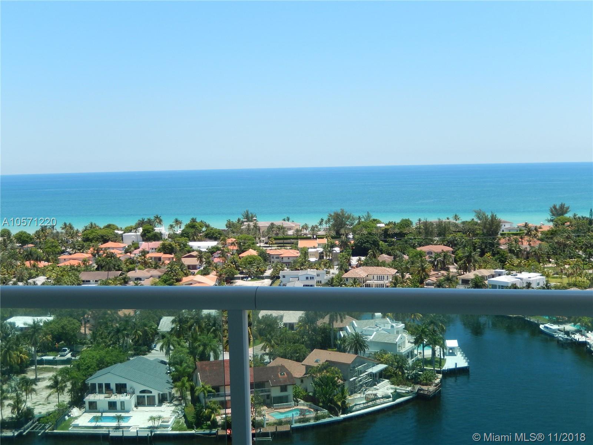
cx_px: 296
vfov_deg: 32.2
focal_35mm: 45
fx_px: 771
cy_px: 222
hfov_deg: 42.1
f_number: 4.3
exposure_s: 1/800
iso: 125
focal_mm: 8.1
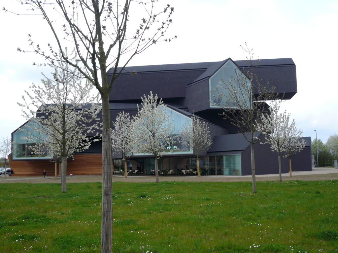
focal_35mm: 42
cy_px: 126
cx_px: 169
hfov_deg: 44.8
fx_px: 410
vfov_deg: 34.3
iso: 100
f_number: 3.3
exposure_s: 1/640
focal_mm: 6.9
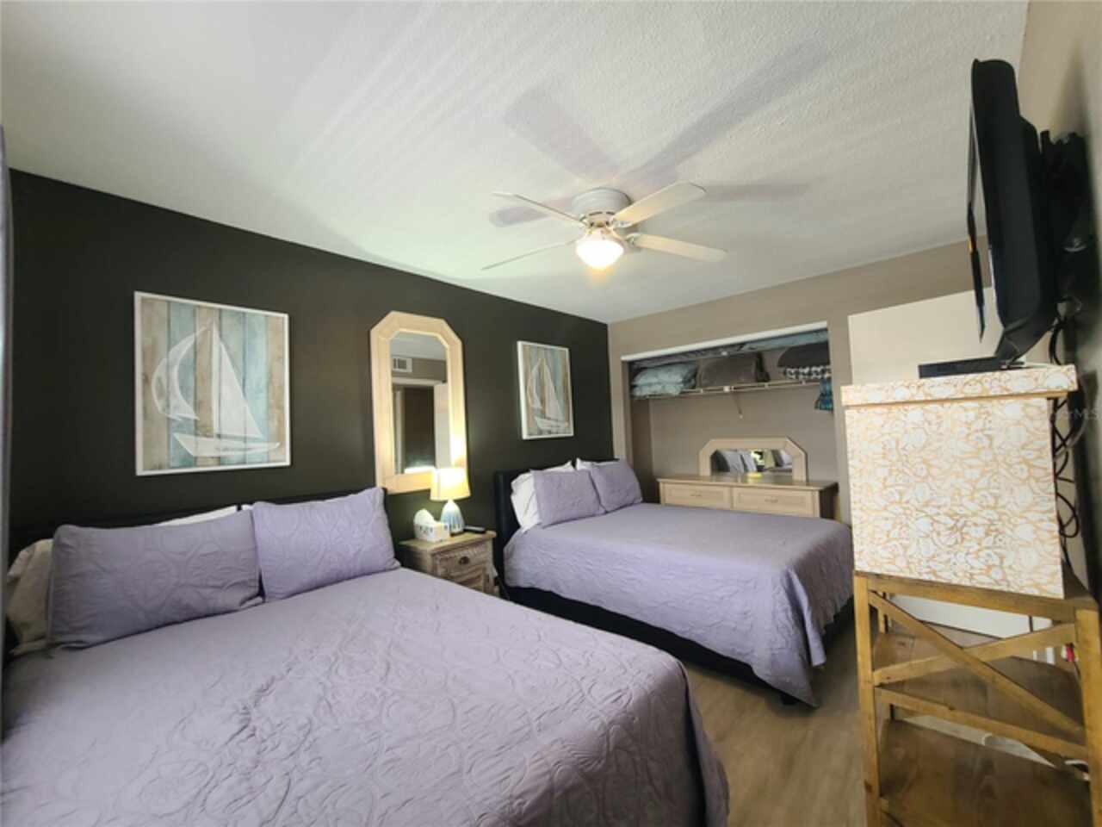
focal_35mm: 13
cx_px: 551
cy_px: 414
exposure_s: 1/60
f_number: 2.2
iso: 250
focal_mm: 2.2
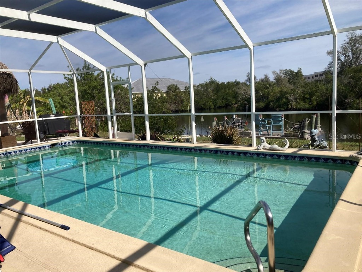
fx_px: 293
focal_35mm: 28
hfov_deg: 63.4
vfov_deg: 49.7
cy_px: 136
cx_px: 181
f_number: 1.8
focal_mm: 3.99
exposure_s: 1/1845
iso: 20
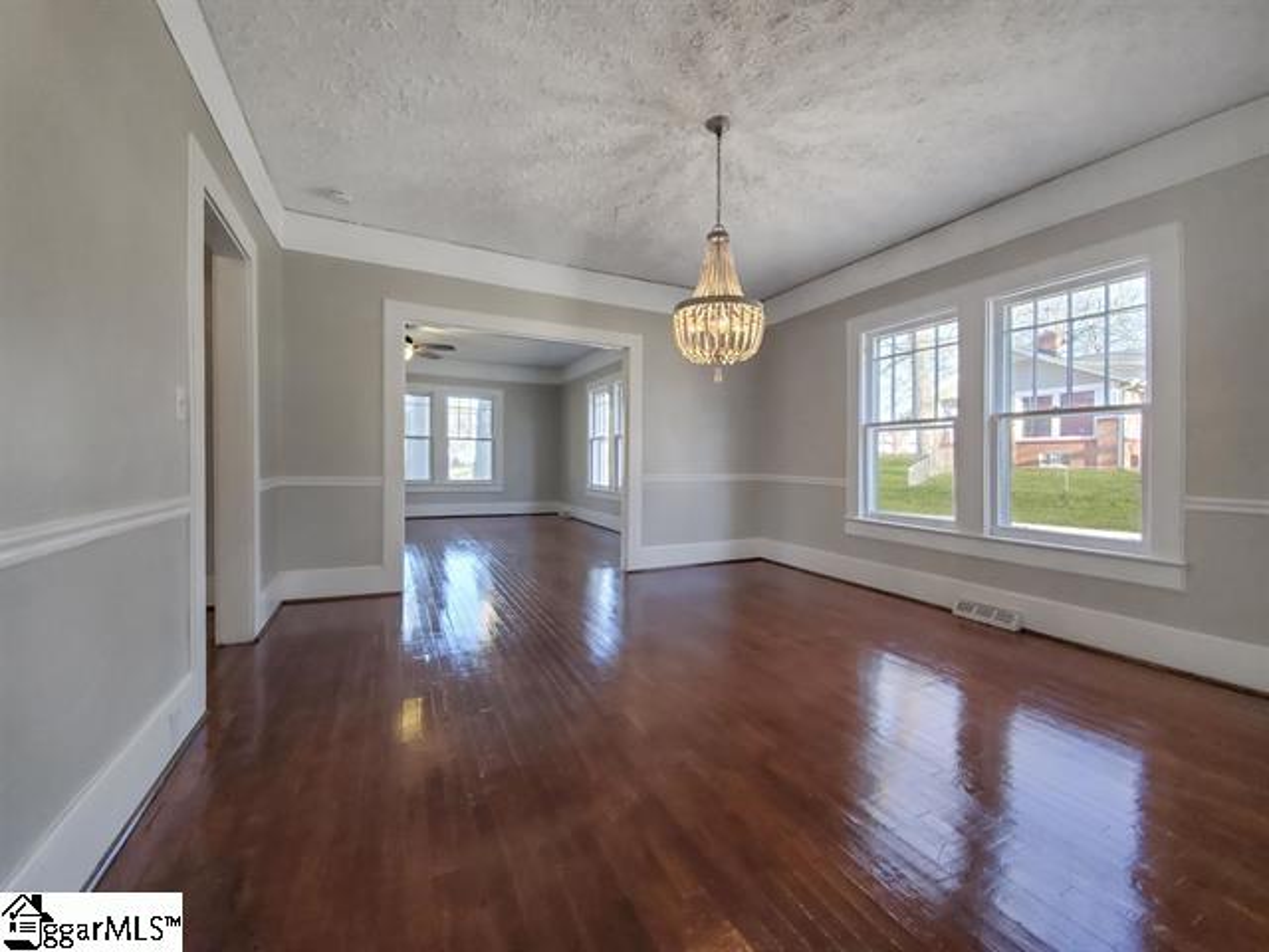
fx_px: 477
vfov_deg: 89.9
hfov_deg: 106.2
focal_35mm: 13
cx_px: 634
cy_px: 476
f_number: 2.2
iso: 125
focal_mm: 1.8
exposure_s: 1/60
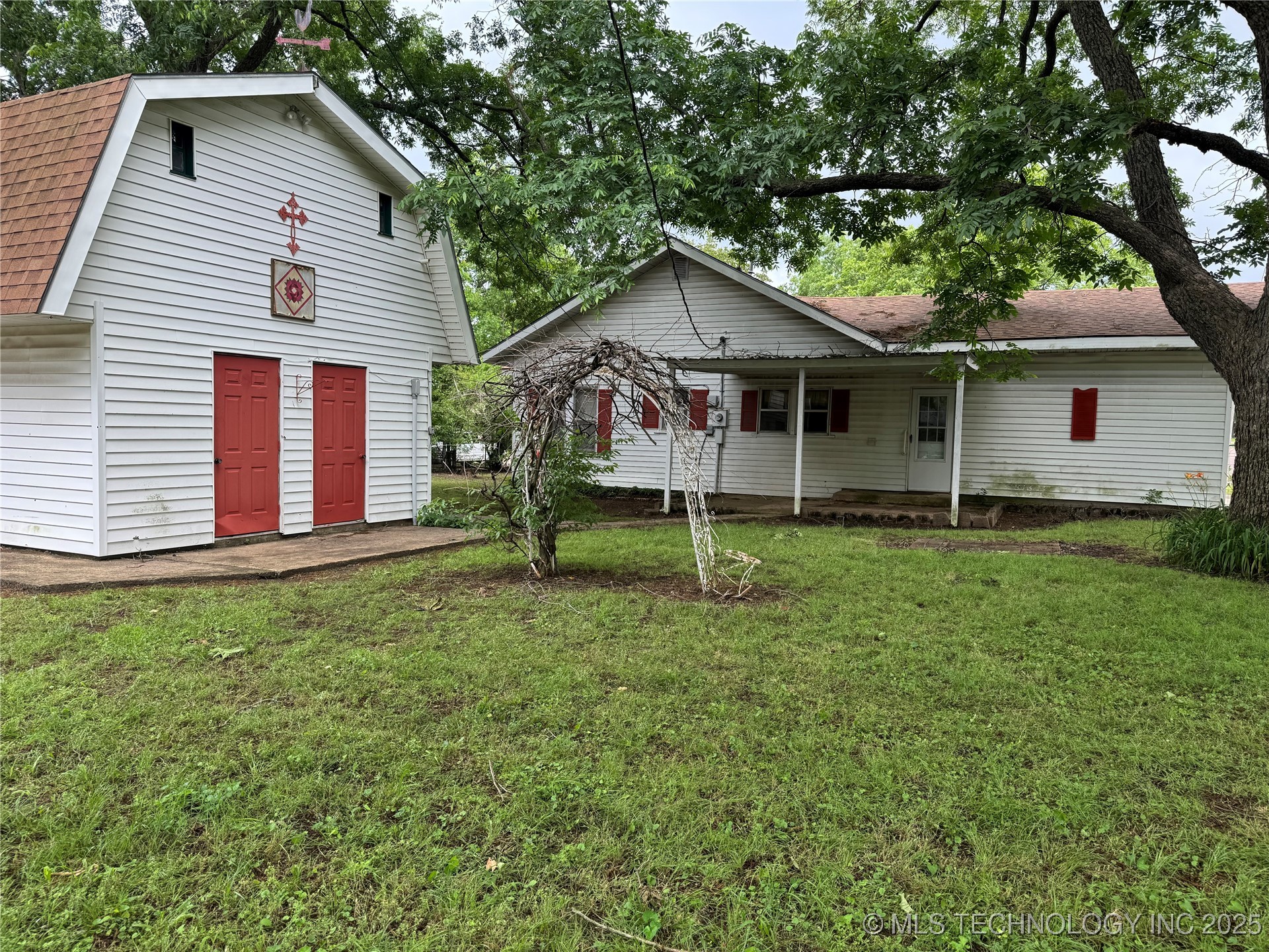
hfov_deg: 71.6
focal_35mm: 24
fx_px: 880
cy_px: 476
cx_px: 634
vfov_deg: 56.8
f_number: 1.78
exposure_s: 1/582
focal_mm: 6.76
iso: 80
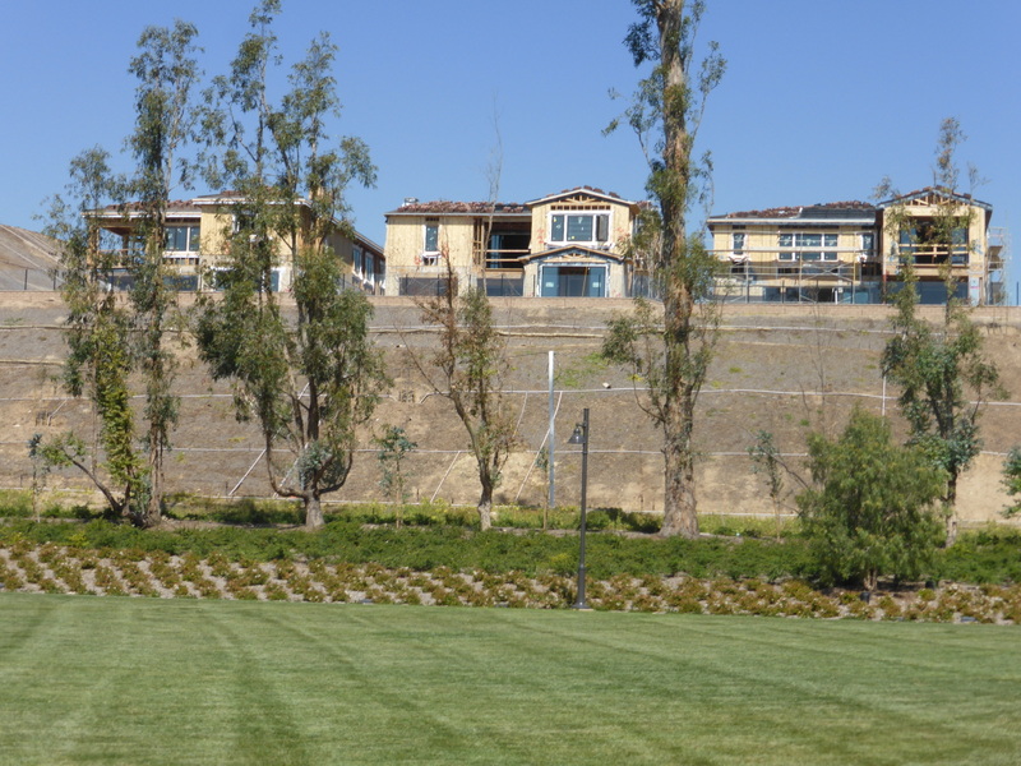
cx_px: 510
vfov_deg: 22.3
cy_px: 383
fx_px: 1947
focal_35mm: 66
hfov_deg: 29.4
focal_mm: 11.7
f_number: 4.9
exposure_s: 1/640
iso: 100
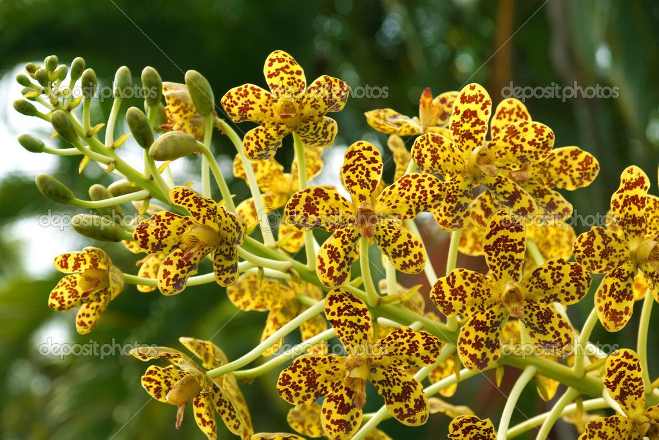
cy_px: 220
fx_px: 1922
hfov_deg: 19.5
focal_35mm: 105
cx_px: 330
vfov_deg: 13.0
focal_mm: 70
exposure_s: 1/200
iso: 100
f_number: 6.3
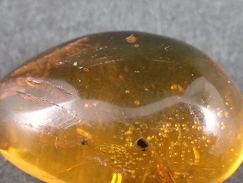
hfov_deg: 16.7
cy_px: 108
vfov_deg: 12.6
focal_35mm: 118
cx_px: 130
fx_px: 828
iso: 800
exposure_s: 1/200
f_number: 4
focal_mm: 12.6
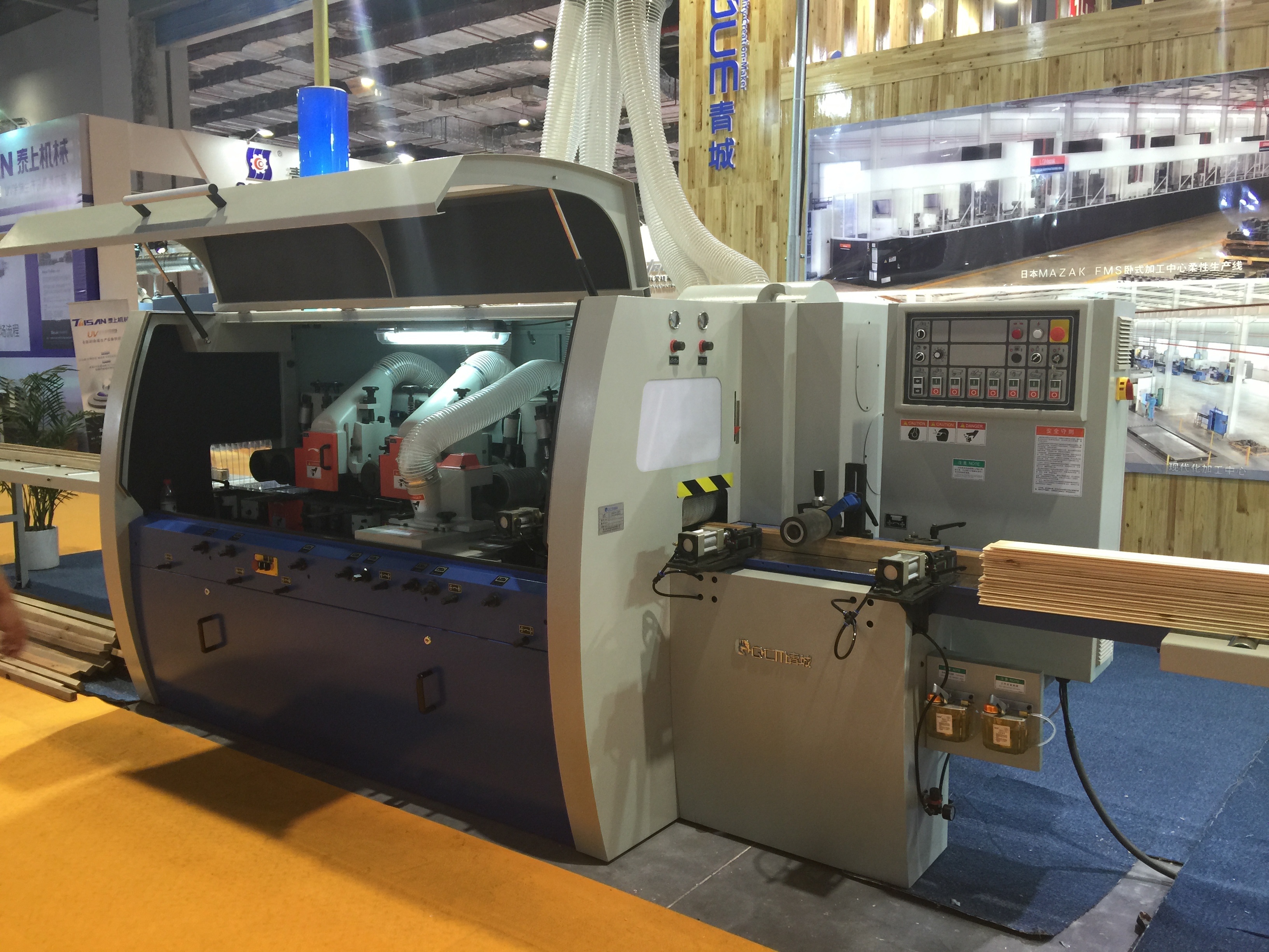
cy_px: 476
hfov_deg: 61.7
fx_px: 1063
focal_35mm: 29
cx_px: 634
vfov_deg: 48.2
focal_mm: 4.15
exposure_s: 1/15
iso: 32
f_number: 2.2
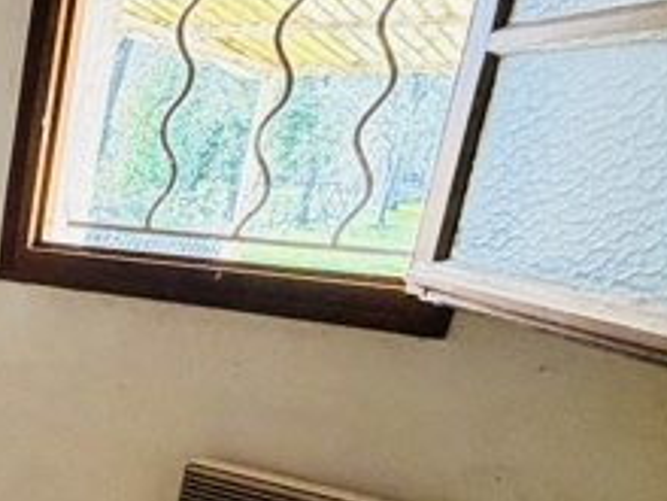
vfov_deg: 28.0
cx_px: -406
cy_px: 392
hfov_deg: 25.1
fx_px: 983
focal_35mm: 51
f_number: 2.2
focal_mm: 2.22
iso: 320
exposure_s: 1/60
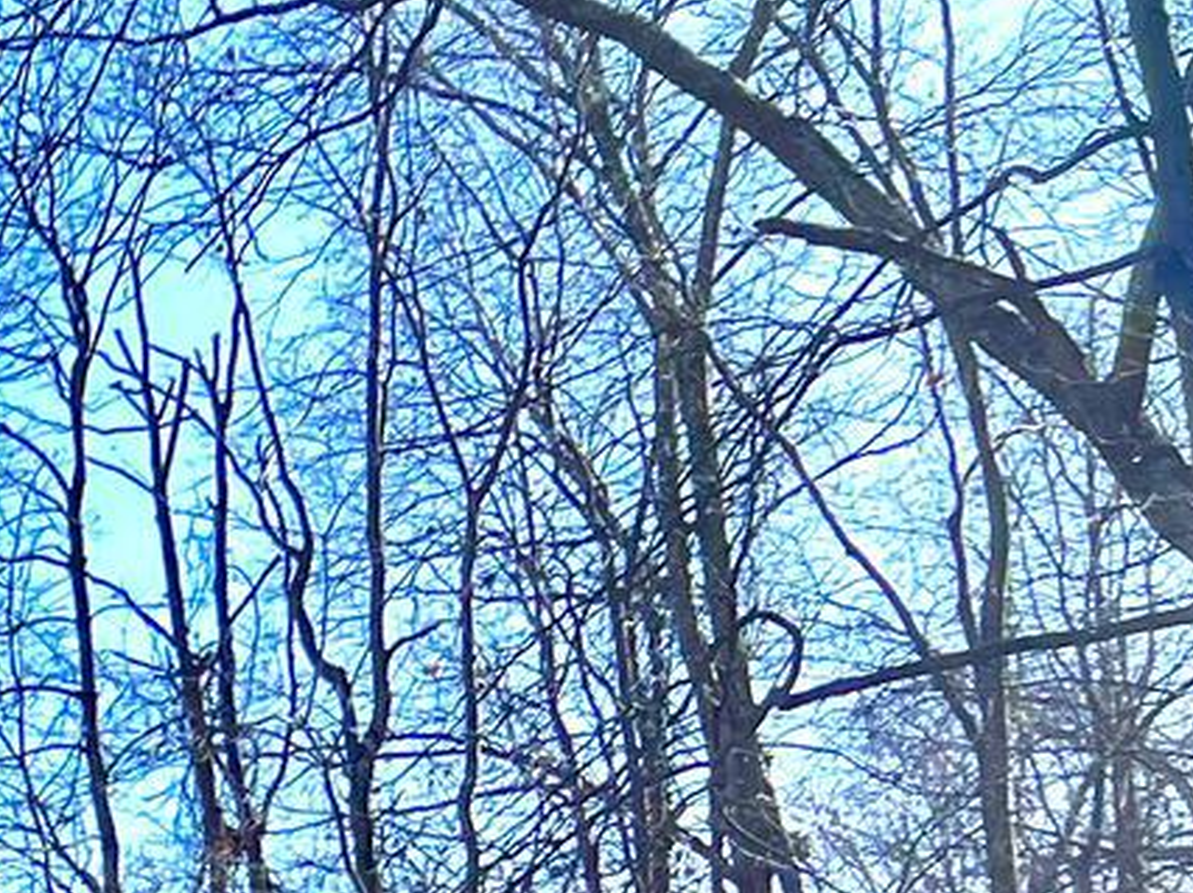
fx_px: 4306
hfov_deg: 12.7
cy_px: 1859
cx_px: -1565
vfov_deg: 10.7
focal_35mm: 125
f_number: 1.5
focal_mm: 5.7
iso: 50
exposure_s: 1/1377
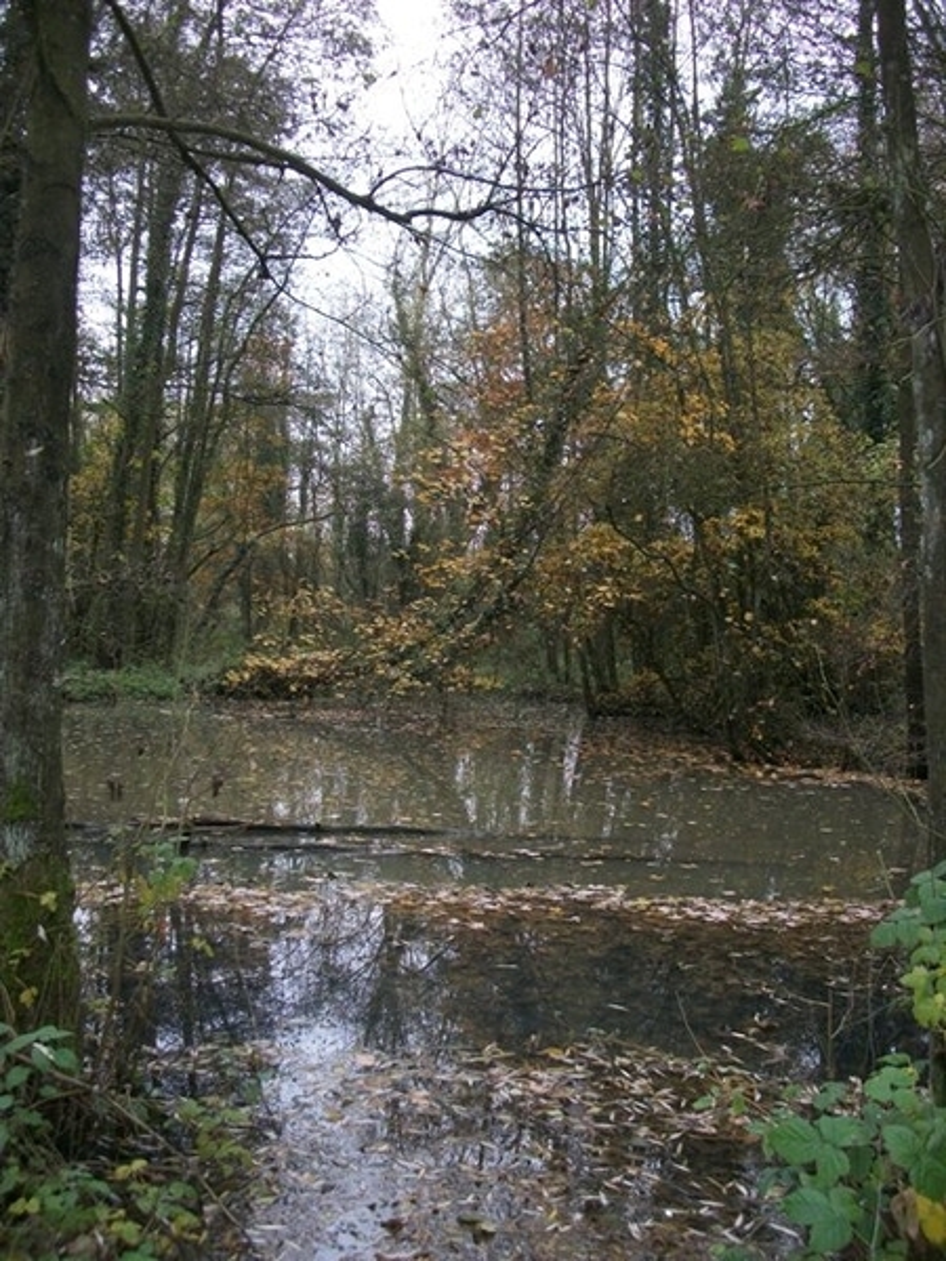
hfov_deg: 44.2
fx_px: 1166
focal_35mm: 32
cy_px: 630
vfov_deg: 56.8
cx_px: 473
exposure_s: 1/125
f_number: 2.9
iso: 162
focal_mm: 5.7
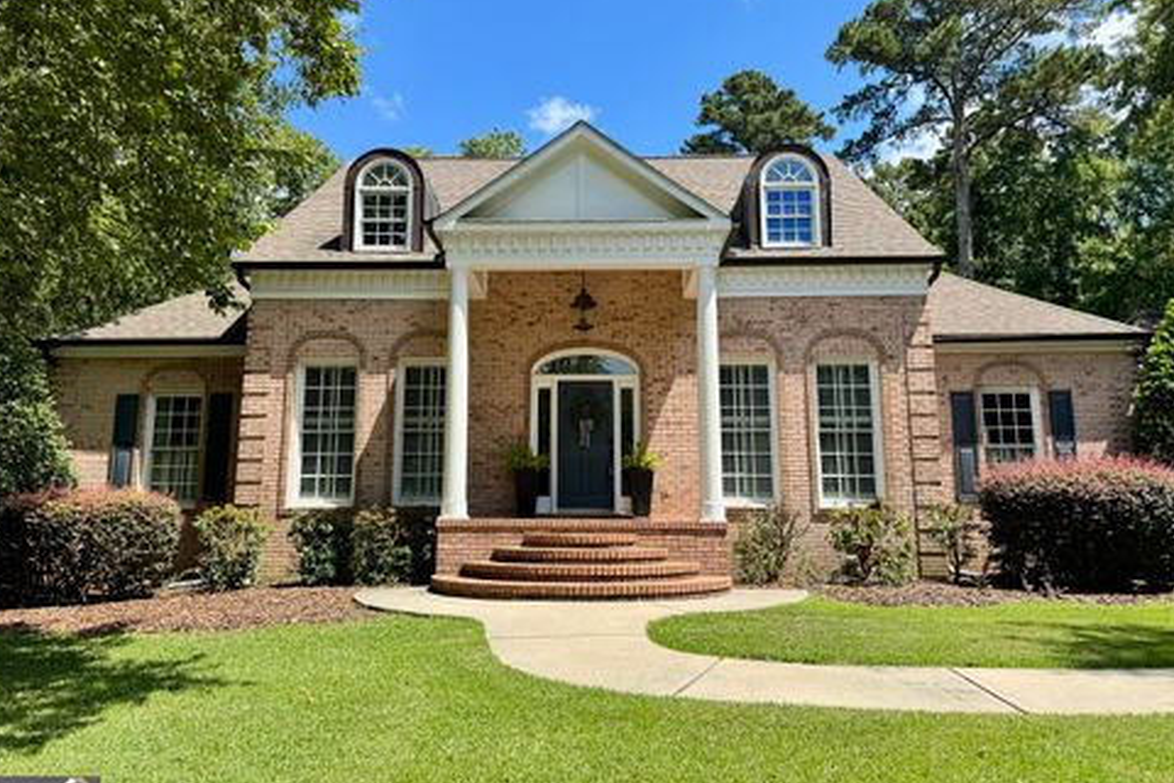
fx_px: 848
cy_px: 363
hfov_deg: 69.4
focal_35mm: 26
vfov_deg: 49.5
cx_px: 575
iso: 80
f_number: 1.78
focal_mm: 6.76
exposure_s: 1/1818
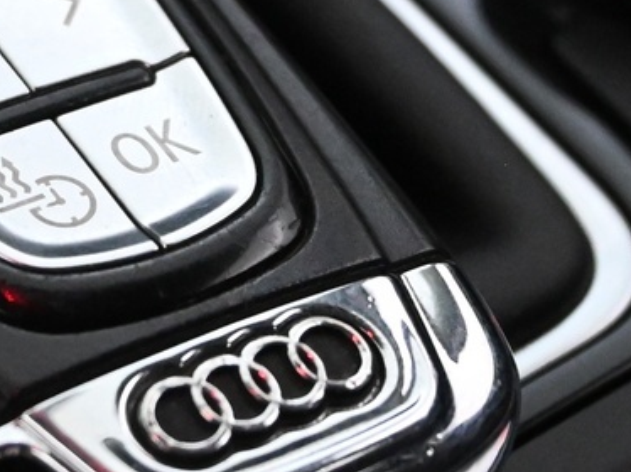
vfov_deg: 7.5
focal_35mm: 197
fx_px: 3589
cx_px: 8
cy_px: 12
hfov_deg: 10.0
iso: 5000
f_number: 5
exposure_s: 1/50
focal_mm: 31.5
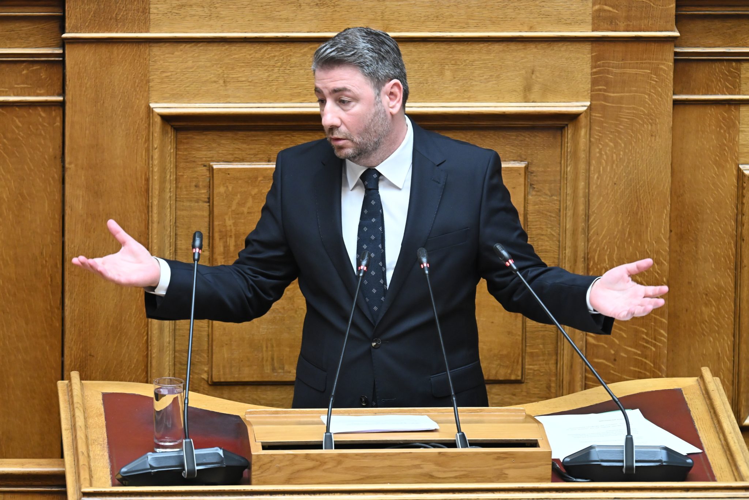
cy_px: 250
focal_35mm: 370
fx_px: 7697
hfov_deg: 5.6
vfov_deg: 3.7
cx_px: 374
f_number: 6
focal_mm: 370
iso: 4500
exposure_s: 1/250
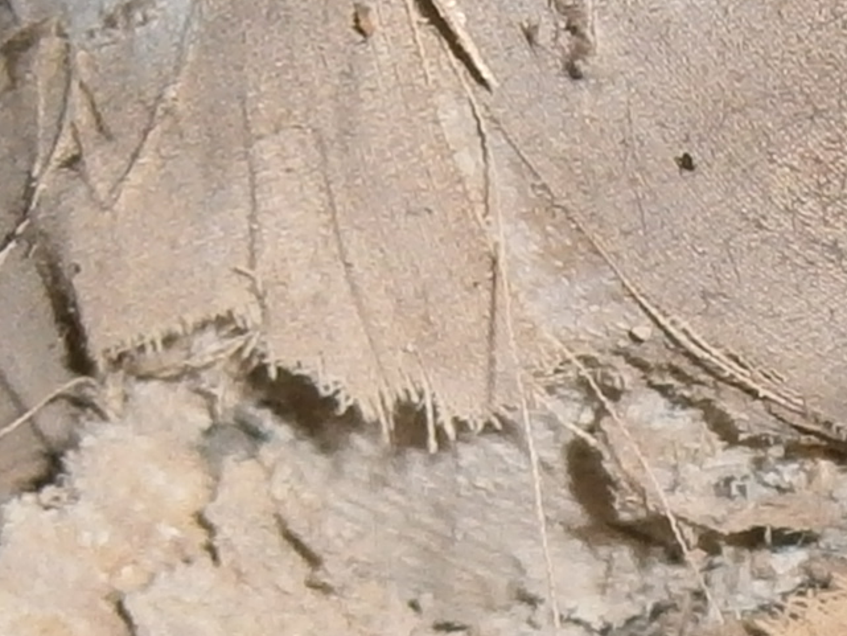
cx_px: 708
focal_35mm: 174
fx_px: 4258
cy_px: 832
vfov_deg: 8.4
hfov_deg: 11.3
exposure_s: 1/30
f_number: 2.8
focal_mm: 4.7
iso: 125
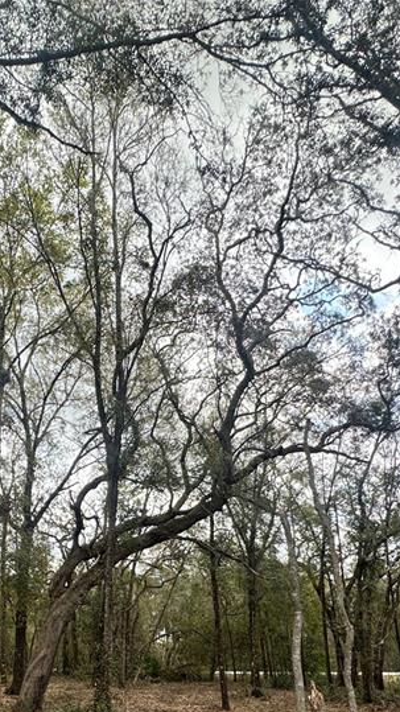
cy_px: 506
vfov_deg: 63.4
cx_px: 96
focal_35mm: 29
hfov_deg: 39.0
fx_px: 547
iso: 40
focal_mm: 2.22
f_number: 2.2
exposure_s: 1/447
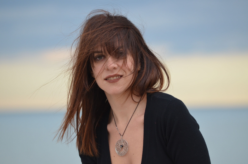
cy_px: 82
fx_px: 2011
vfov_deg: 4.7
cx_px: 124
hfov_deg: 7.1
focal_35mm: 292
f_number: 4.8
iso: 800
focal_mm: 195
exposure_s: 1/640
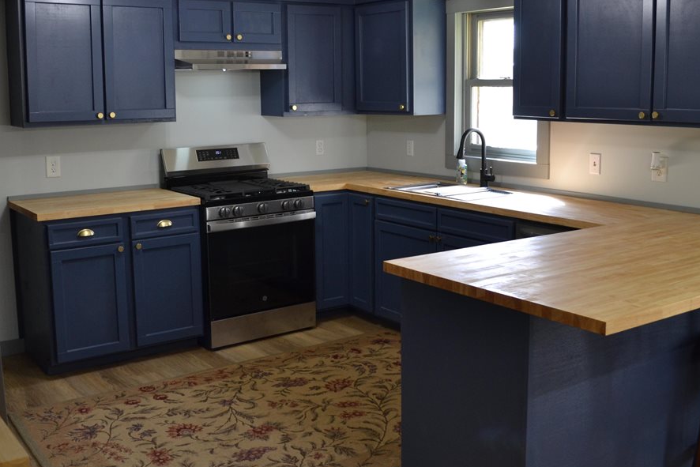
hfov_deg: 49.5
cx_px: 366
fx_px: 758
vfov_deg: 34.1
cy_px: 184
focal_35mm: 39
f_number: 4
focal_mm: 18
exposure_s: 1/60
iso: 400
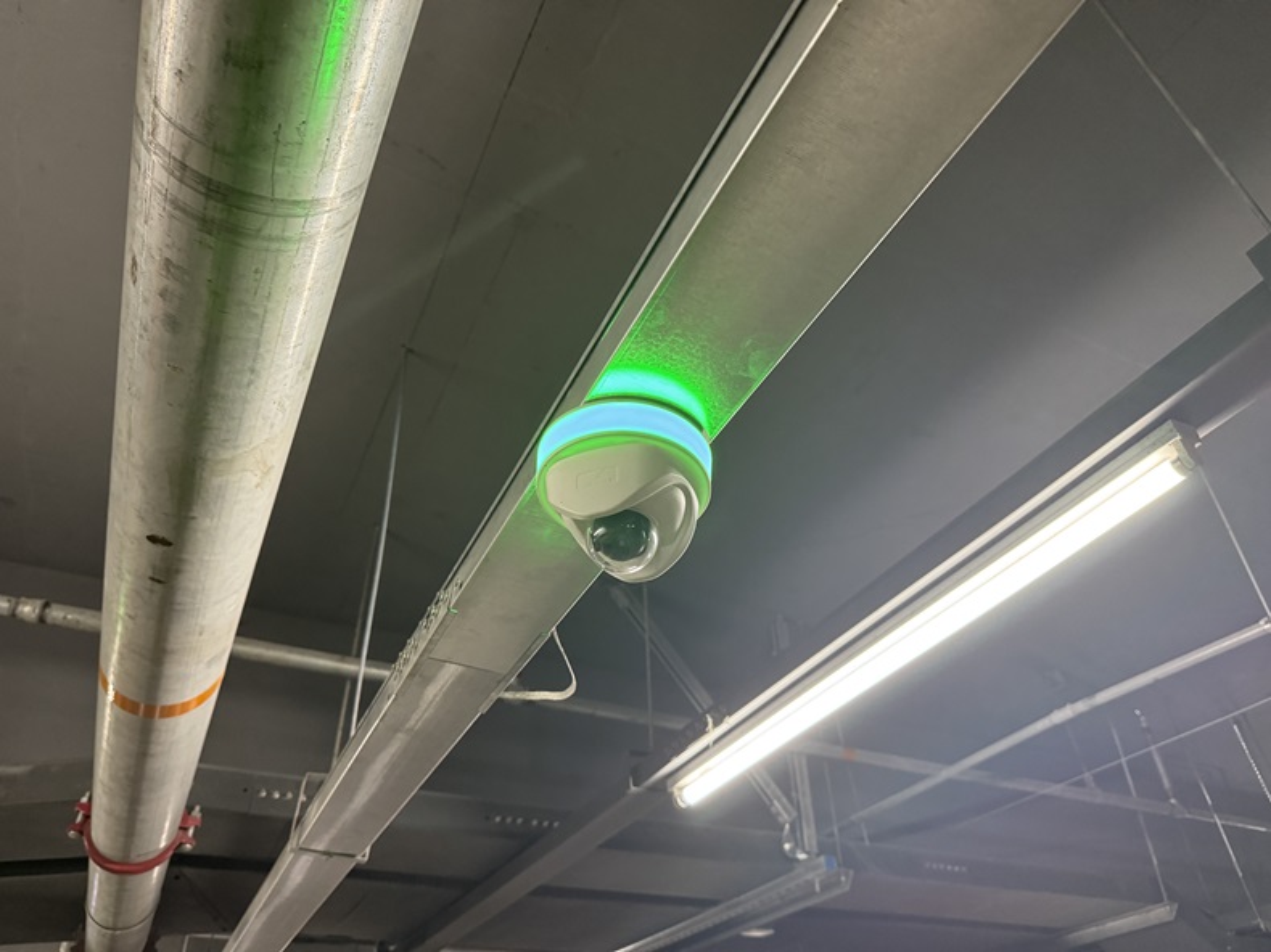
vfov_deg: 56.8
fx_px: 881
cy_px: 476
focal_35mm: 24
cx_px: 636
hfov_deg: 71.6
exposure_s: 1/60
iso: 500
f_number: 1.78
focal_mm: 6.76
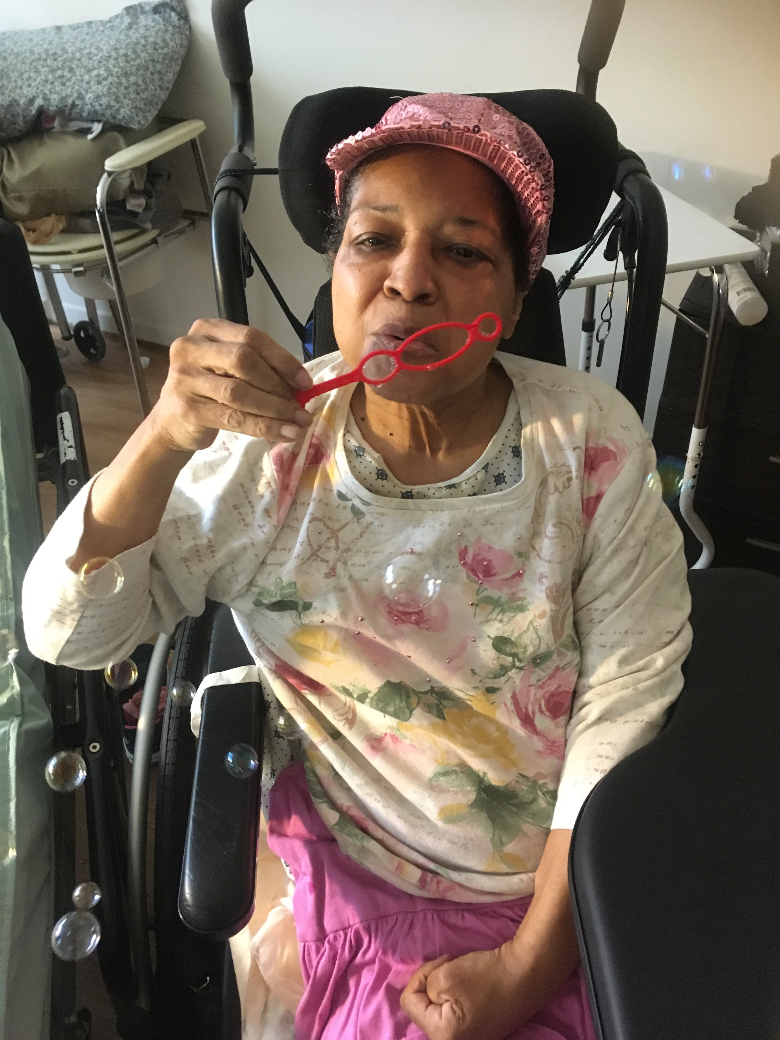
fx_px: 871
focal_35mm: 29
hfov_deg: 48.2
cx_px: 390
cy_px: 520
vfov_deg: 61.7
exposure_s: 1/15
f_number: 2.2
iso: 250
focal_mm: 4.15
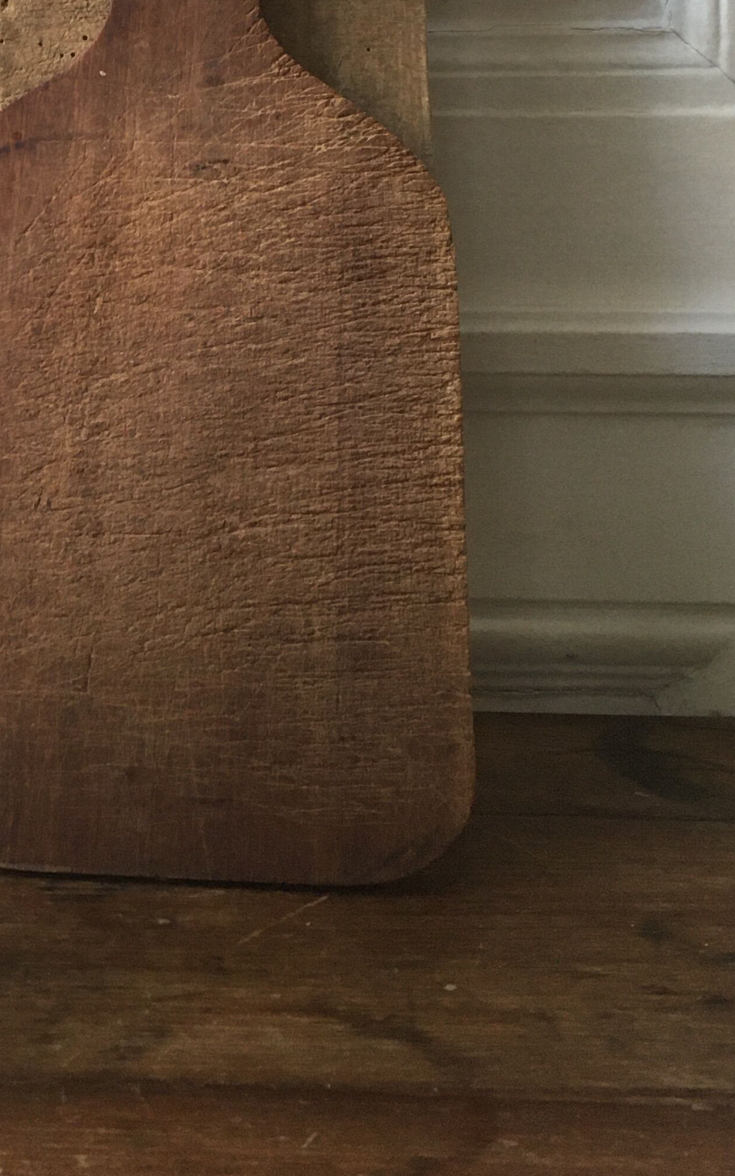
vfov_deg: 31.1
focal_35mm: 62
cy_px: 70
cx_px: -55
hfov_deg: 20.1
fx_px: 1988
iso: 160
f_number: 2.2
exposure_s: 1/33
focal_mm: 4.15
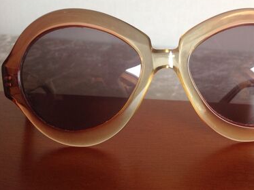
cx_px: 162
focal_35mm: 45
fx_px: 330
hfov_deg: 41.7
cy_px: 80
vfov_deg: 32.1
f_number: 2.4
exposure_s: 1/30
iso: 50
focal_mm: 4.28
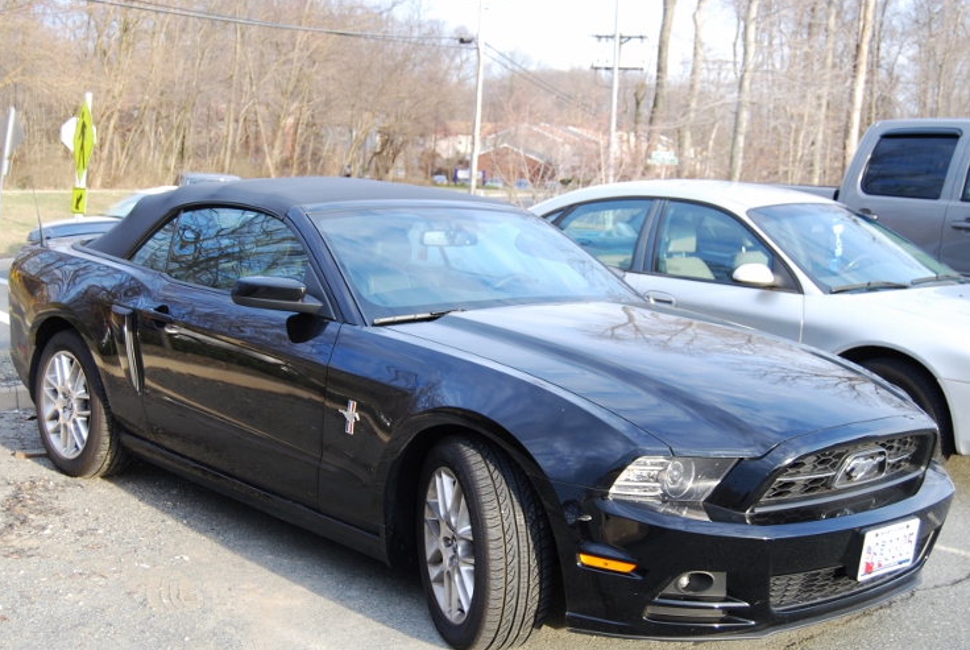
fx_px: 1364
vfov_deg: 26.8
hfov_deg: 39.2
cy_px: 349
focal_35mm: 51
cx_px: 492
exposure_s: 1/100
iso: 200
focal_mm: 31
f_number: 5
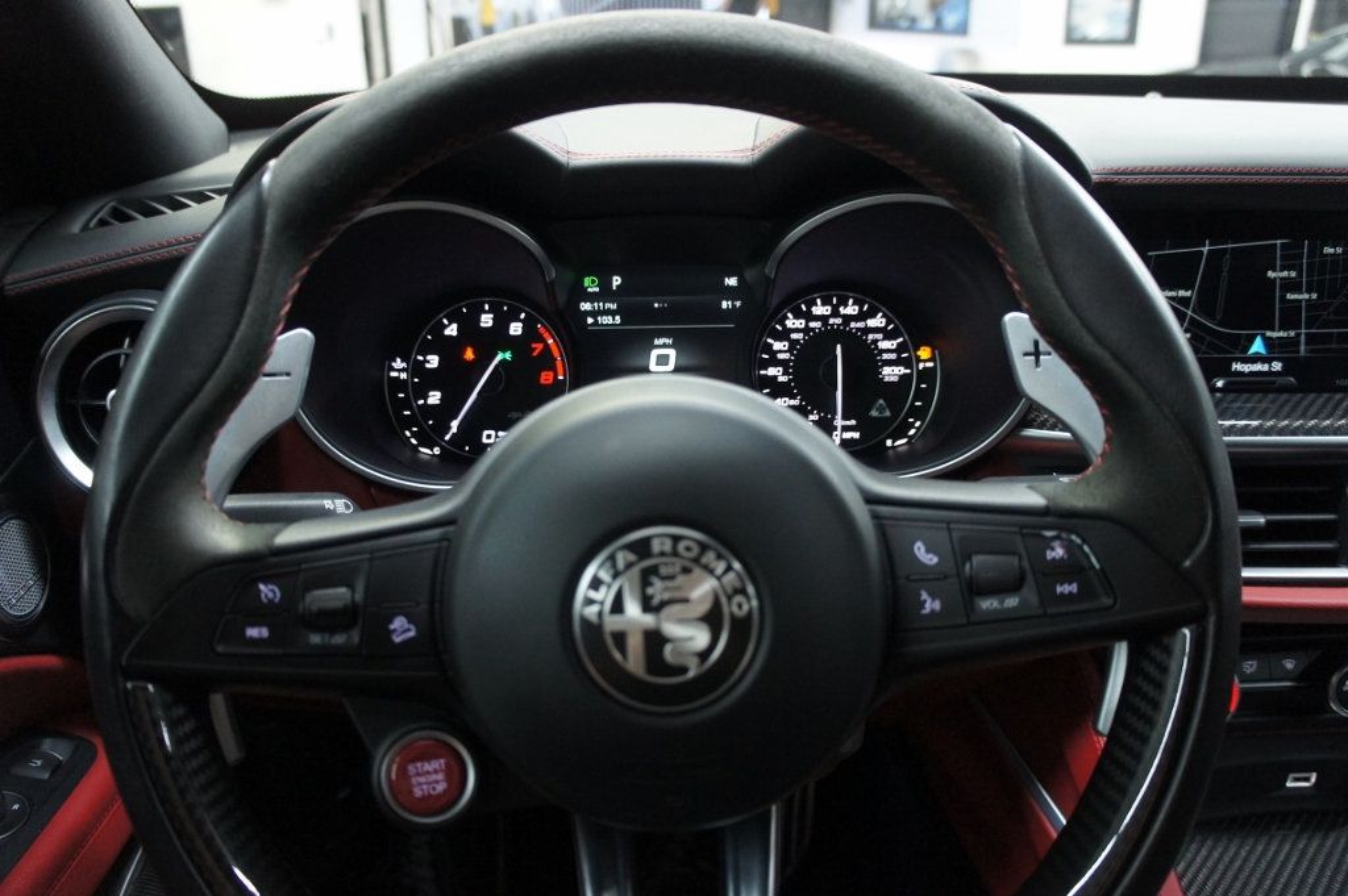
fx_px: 1010
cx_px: 674
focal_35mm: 27
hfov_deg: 67.4
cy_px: 448
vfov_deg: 47.9
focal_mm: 18
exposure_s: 1/25
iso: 1600
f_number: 3.5
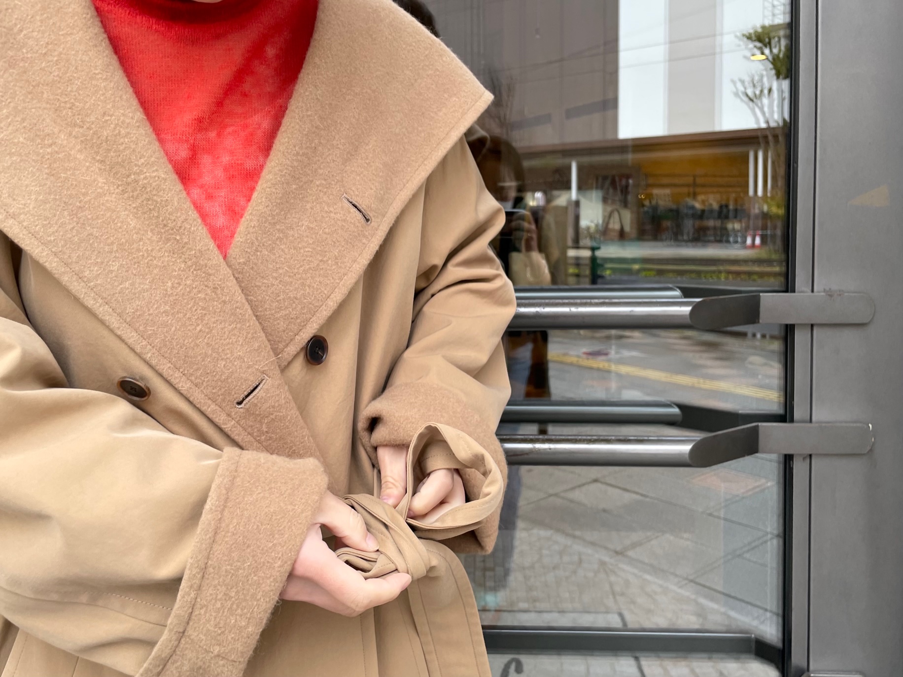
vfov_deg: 53.1
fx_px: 678
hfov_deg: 67.3
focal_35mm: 26
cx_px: 452
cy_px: 338
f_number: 1.6
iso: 50
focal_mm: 4.2
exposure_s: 1/121
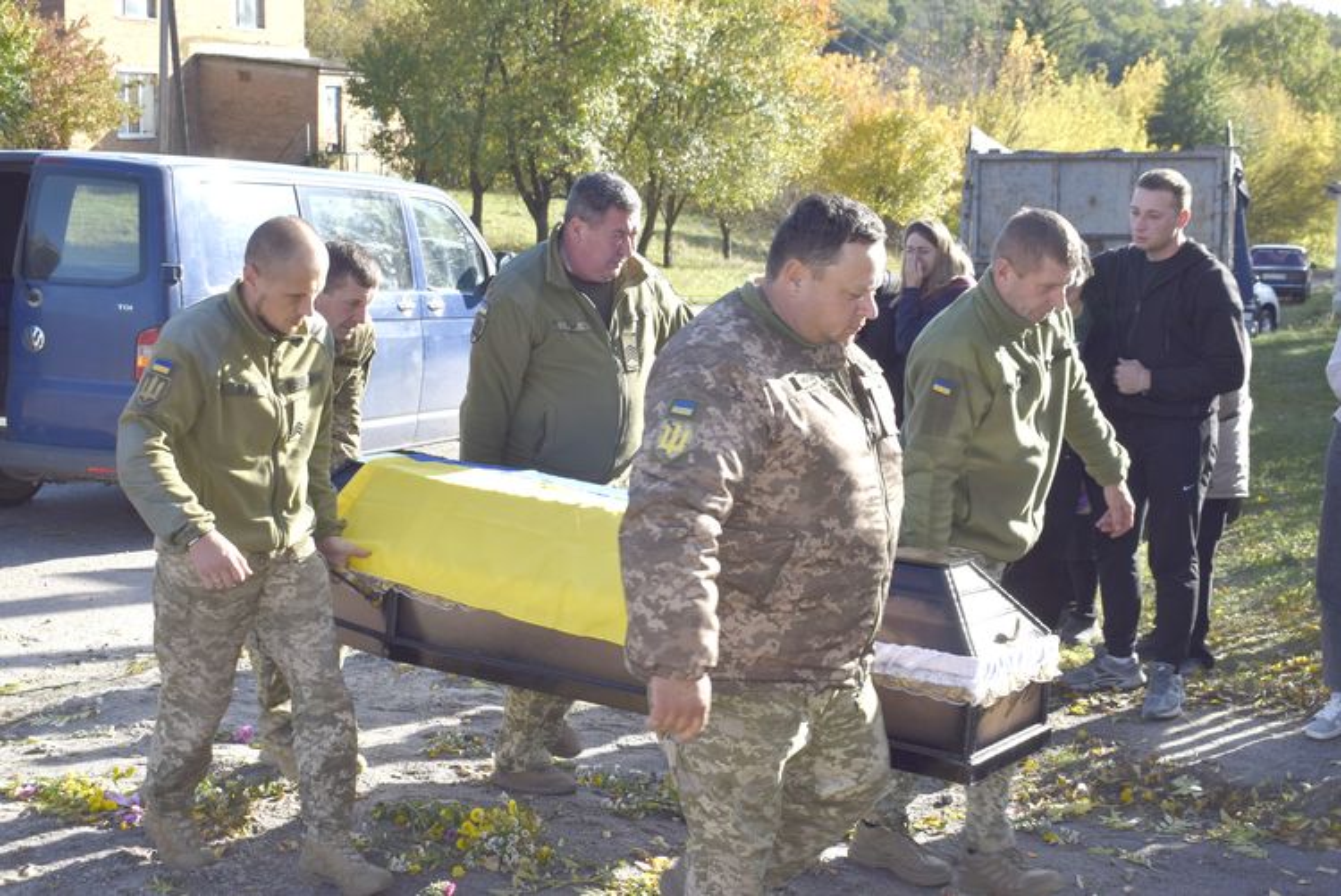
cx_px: 670
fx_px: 1901
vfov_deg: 26.5
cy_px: 448
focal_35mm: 51
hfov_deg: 38.9
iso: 100
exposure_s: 1/200
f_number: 9
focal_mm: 34
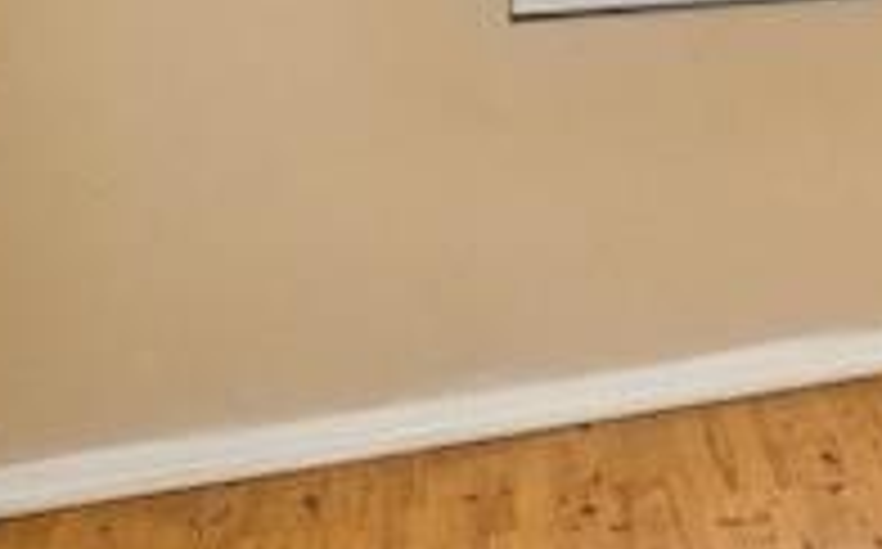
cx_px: 2457
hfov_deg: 12.3
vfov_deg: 11.6
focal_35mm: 105
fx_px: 2529
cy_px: -392
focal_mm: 15.8
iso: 400
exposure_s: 1/3
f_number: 13
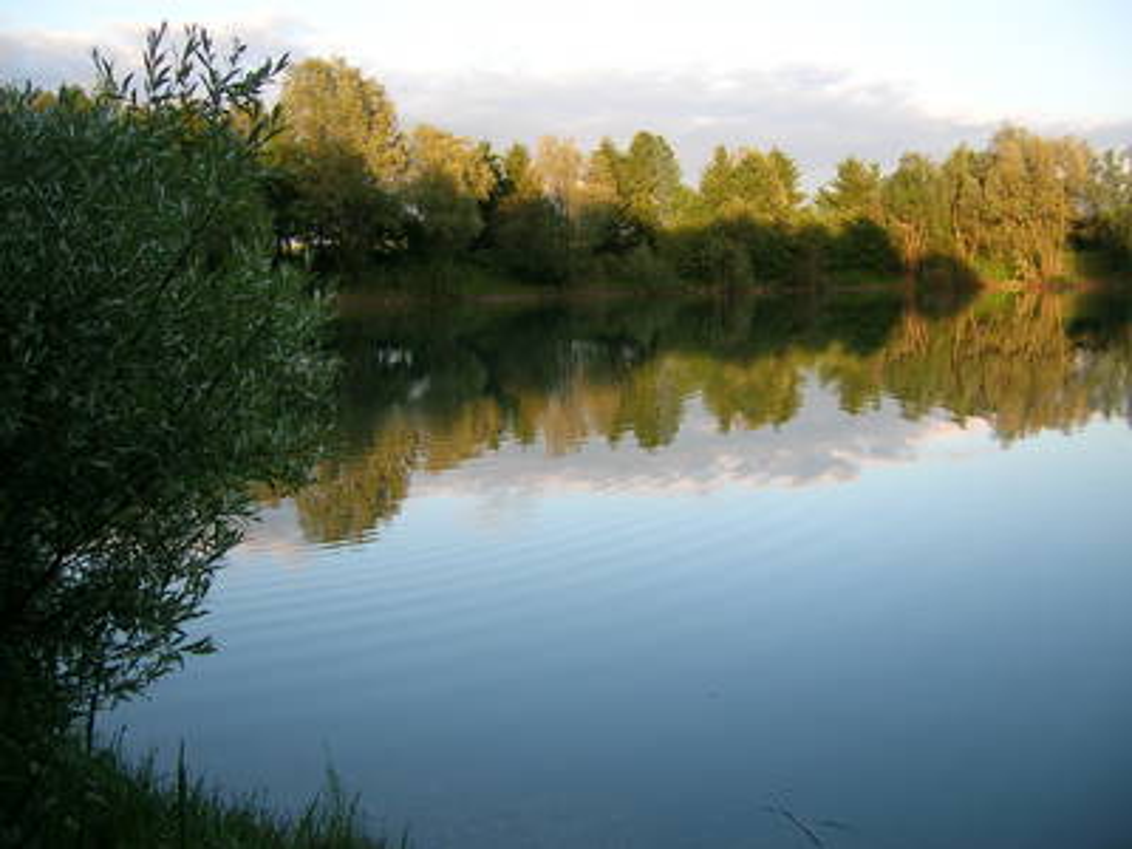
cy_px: 424
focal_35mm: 35
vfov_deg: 40.7
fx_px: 1145
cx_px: 566
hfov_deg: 52.6
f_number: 2.8
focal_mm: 5.4
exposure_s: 1/118
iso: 50
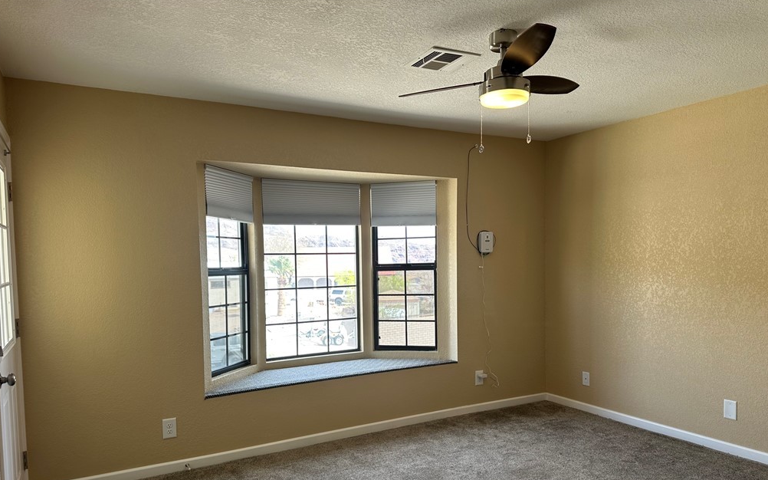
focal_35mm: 26
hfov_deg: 70.4
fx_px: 544
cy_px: 290
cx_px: 381
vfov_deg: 47.3
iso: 80
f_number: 1.78
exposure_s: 1/171
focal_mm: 6.86
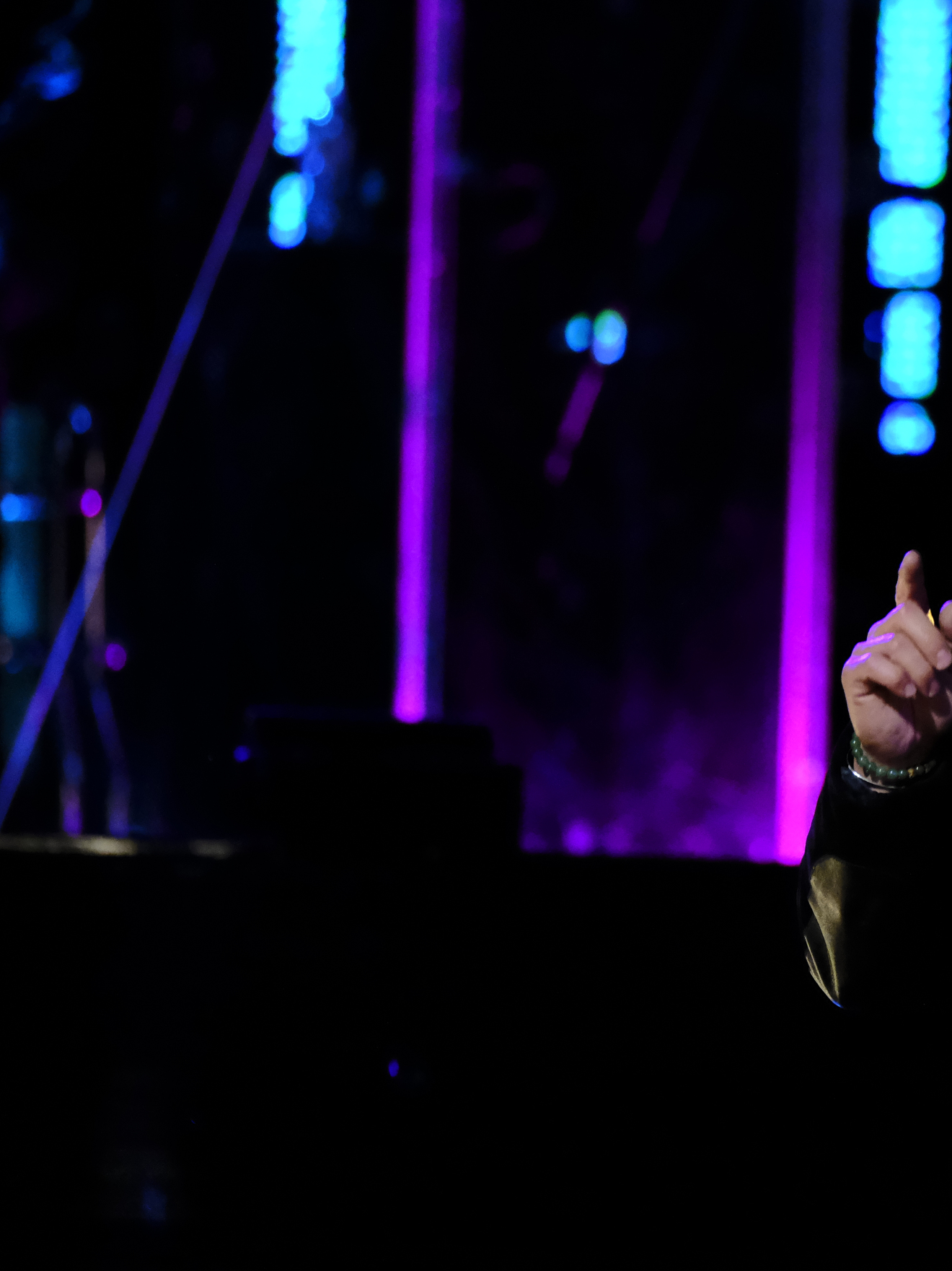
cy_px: 714
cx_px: 942
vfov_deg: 3.3
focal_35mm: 598
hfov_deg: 2.5
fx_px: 21936
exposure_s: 1/160
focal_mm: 243.3
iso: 8000
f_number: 5
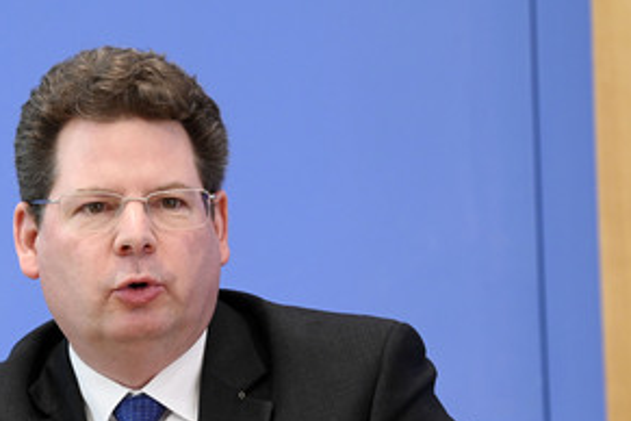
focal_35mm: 186
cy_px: 304
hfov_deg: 11.0
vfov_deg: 7.4
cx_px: 153
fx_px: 3260
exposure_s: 1/400
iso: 3200
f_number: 6.3
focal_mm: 120
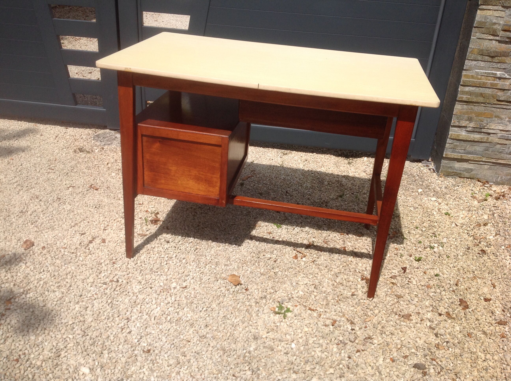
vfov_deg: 40.6
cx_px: 256
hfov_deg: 52.7
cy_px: 190
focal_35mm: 35
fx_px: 516
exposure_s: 1/2160
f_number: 2.4
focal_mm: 4.28
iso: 50
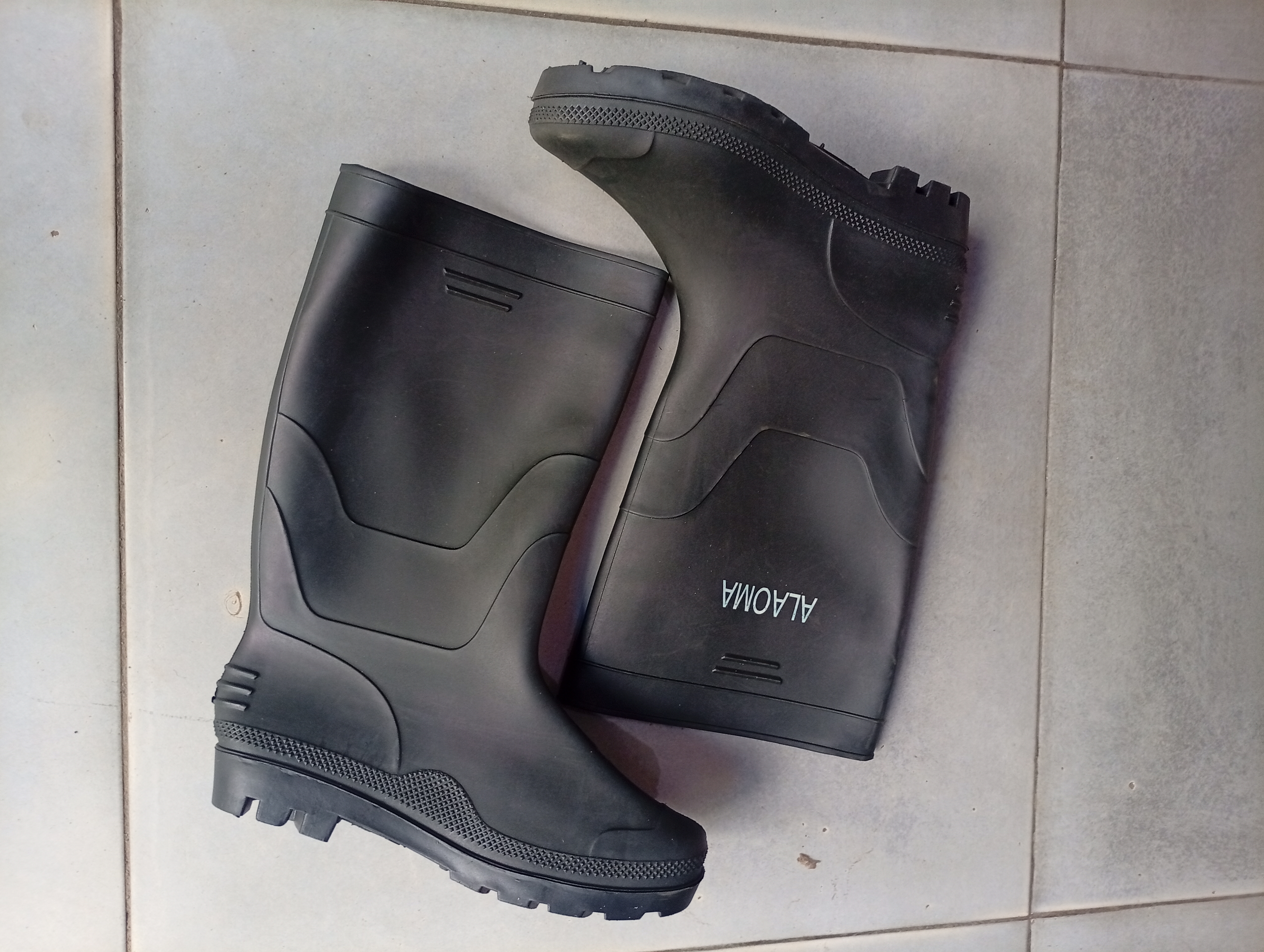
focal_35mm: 27
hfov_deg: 65.2
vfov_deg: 51.5
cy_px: 476
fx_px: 987
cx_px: 632
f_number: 1.8
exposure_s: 1/100
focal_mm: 3.84
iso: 95
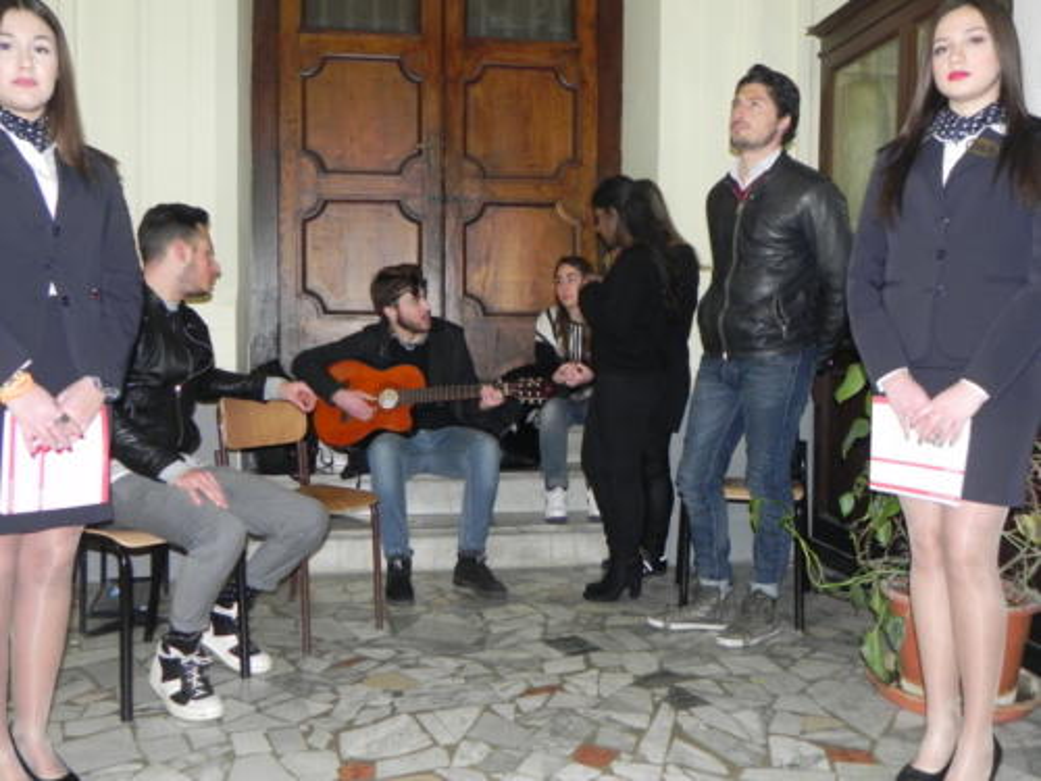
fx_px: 992
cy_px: 390
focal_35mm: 33
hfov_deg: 55.4
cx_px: 520
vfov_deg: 42.9
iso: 200
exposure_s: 1/30
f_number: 2.8
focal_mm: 5.9
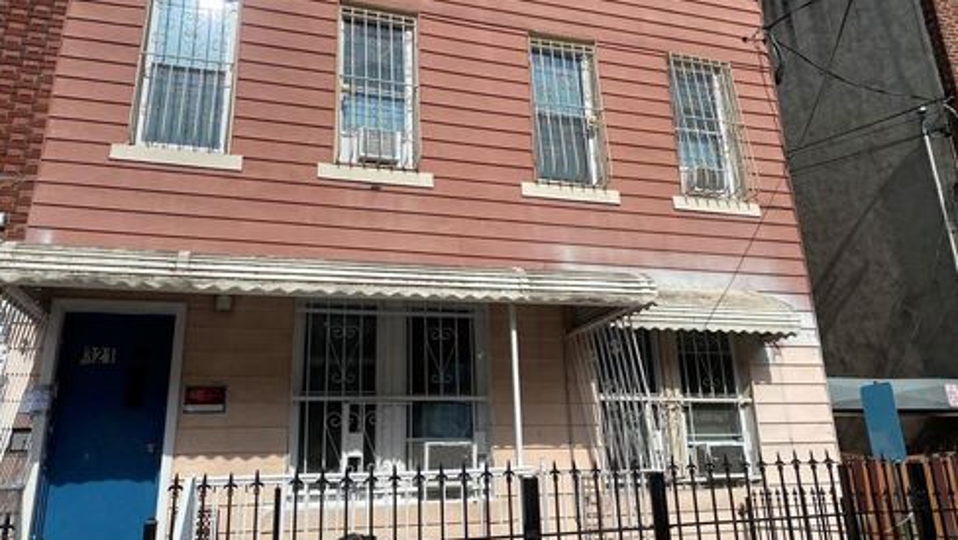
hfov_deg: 66.0
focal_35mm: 29
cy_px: 241
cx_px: 469
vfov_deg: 40.2
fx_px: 737
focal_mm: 4.25
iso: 32
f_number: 1.8
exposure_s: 1/4115
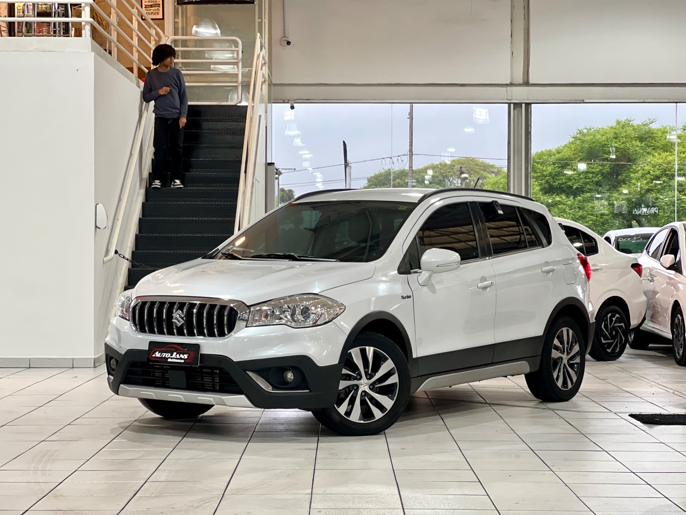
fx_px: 1526
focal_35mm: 77
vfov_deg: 19.1
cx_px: 343
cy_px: 258
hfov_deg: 25.3
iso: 320
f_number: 2.8
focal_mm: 9
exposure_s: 1/40
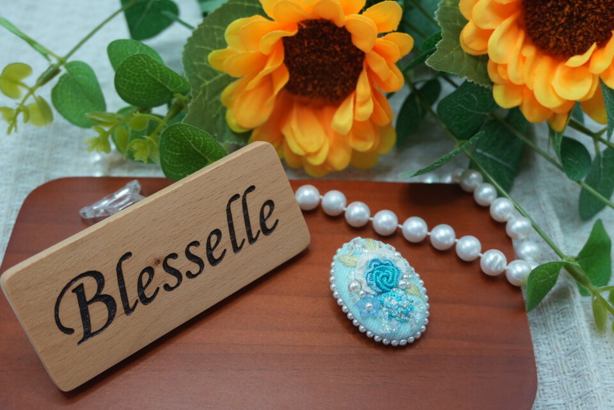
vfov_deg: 28.9
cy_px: 205
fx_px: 793
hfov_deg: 42.3
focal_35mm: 46
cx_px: 307
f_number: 5
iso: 400
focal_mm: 31
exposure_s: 1/60
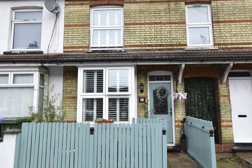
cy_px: 75
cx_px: 128
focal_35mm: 27
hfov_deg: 67.4
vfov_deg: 47.8
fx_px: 189
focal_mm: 12
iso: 640
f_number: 8
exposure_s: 1/320
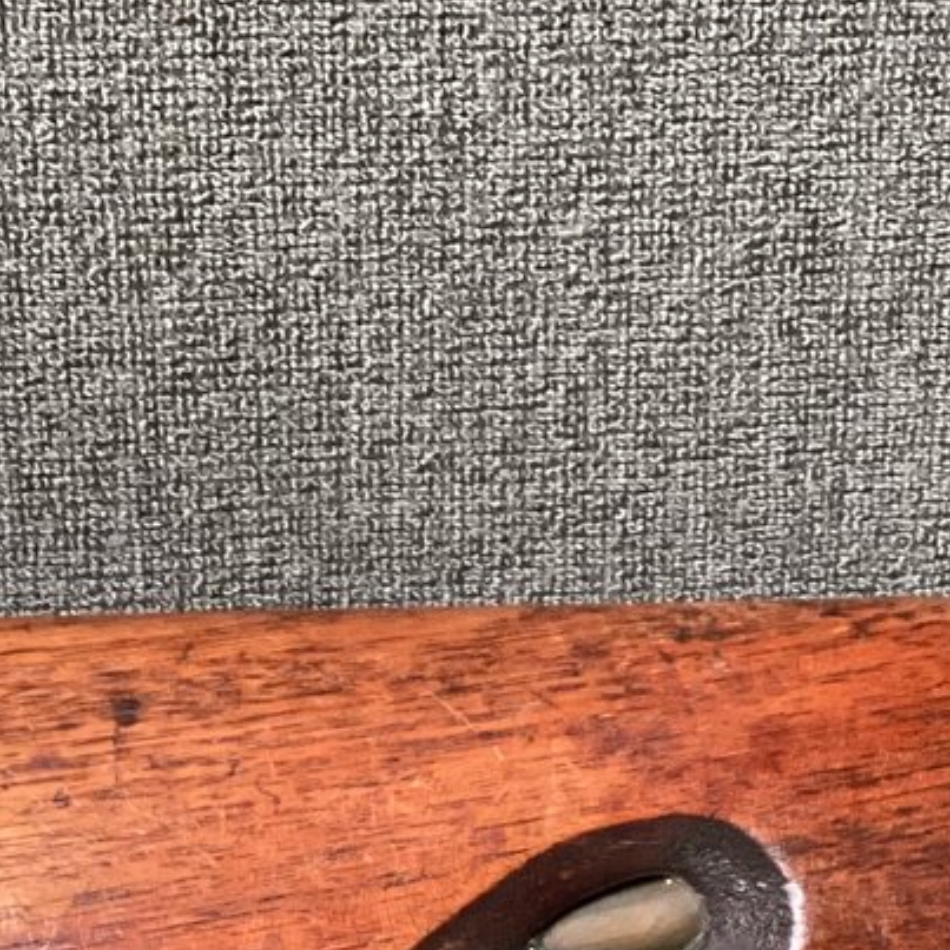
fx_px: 3198
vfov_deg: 16.2
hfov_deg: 16.9
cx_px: 367
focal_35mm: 103
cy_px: 1163
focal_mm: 3.3
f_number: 2.4
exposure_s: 1/60
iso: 320
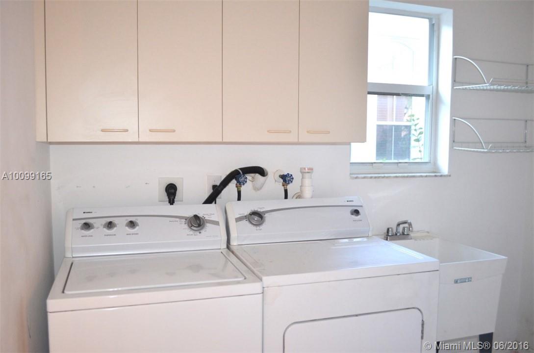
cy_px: 176
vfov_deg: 43.4
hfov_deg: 62.1
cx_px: 267
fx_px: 444
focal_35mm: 30
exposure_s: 1/60
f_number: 3.8
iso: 1100
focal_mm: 20
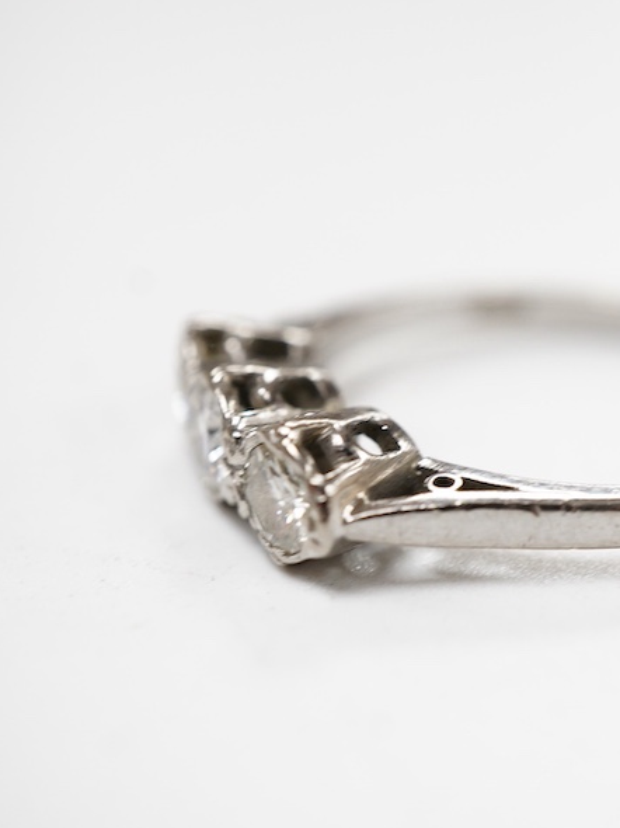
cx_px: 454
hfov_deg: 22.1
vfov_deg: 29.4
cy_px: 415
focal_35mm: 66
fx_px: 1577
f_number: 9
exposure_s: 1/125
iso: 1250
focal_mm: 30
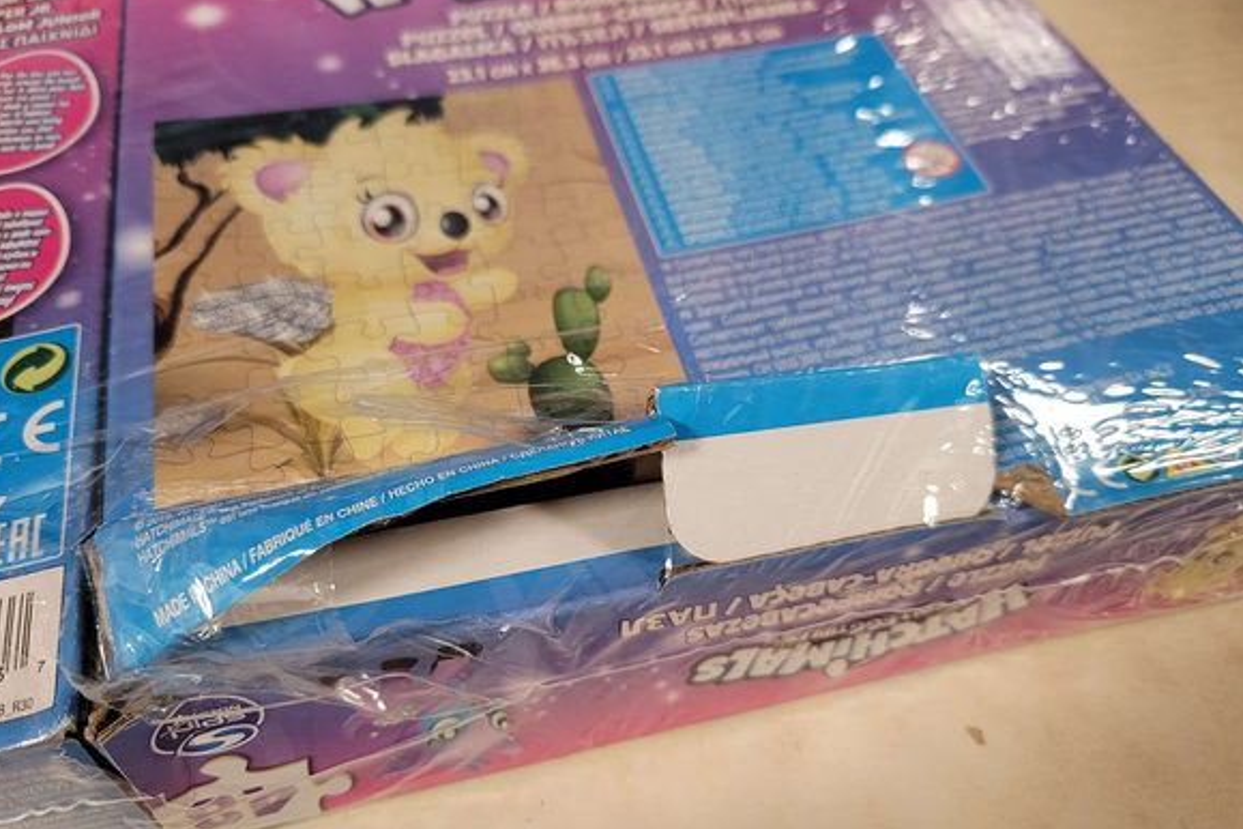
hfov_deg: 65.5
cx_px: 601
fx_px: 967
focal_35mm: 28
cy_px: 457
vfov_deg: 46.3
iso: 250
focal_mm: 5.4
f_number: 1.8
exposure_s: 1/100
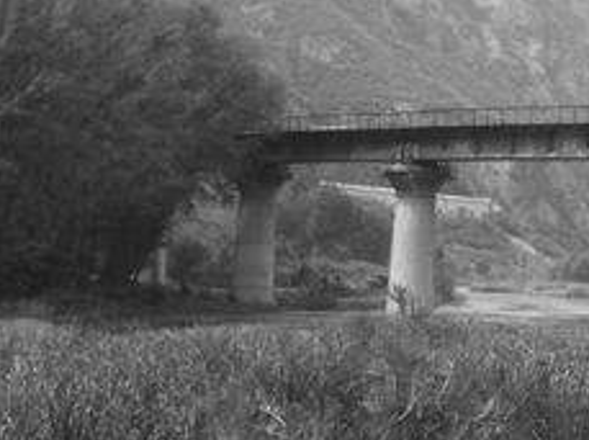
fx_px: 1784
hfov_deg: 17.1
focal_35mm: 105
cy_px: 98
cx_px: 851
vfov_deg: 14.0
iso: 80
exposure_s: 1/250
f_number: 7.3
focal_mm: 4.3
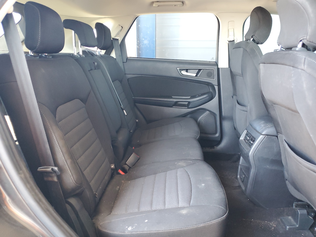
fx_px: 237
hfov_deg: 67.3
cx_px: 158
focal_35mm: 26
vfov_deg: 53.1
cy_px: 118
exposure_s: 1/60.2
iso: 189
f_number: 1.5
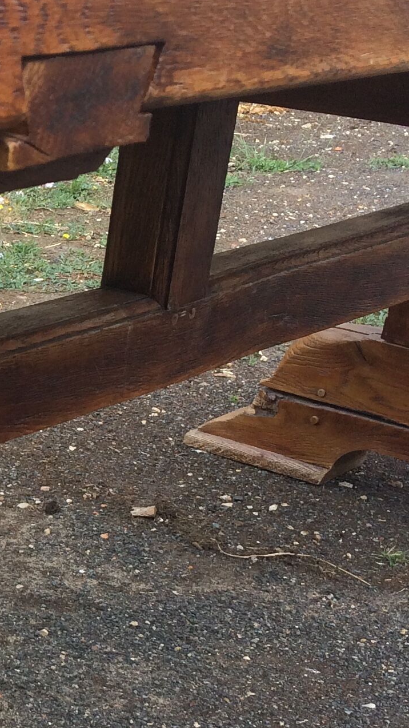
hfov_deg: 13.7
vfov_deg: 26.1
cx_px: -272
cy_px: 487
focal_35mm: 81
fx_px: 1562
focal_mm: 4.15
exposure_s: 1/477
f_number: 2.2
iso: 32
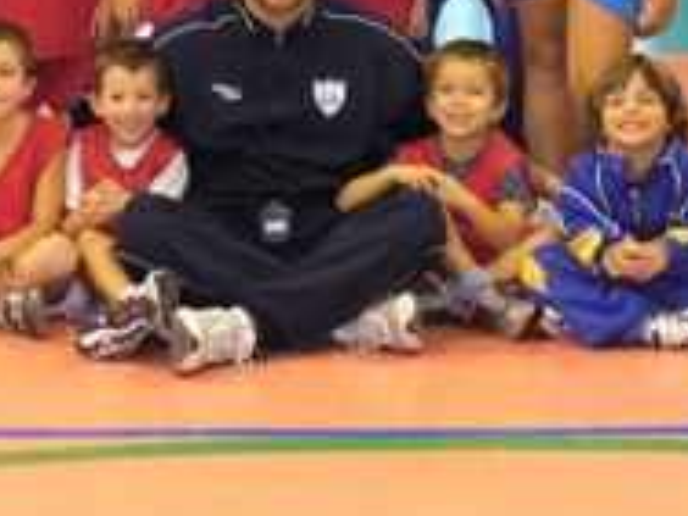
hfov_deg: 19.1
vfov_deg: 14.1
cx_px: 337
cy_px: -31
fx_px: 2047
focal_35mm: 103
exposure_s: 1/30
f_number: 2.8
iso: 400
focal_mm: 6.1
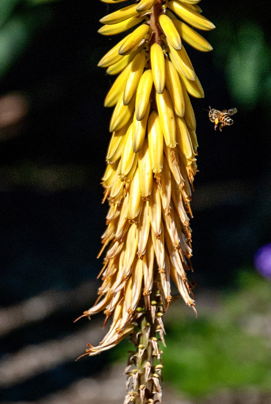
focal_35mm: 235
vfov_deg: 8.7
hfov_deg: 5.9
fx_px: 2646
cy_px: 161
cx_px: 148
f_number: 4
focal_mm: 70
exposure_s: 1/4000
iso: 400
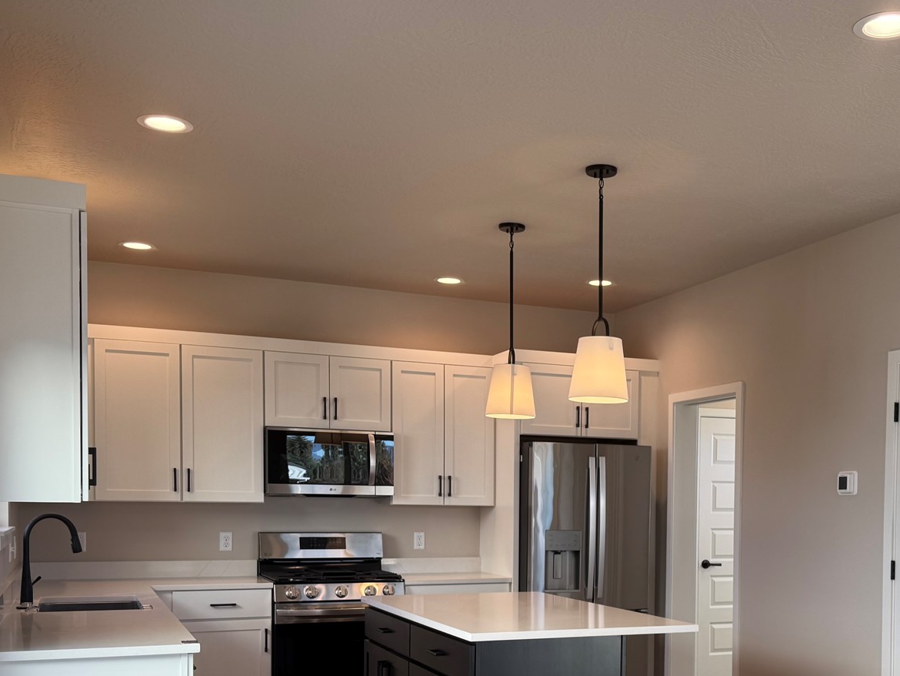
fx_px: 1092
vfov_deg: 33.4
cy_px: 540
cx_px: 610
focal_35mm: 42
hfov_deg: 44.1
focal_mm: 6.76
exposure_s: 1/141
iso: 64
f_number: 1.78
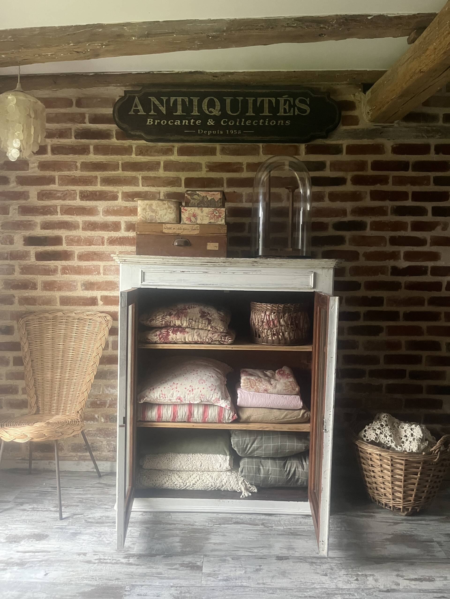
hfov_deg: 53.1
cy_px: 300
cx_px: 225
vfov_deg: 67.3
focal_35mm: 26
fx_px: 451
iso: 500
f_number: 1.6
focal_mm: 5.1
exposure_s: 1/60
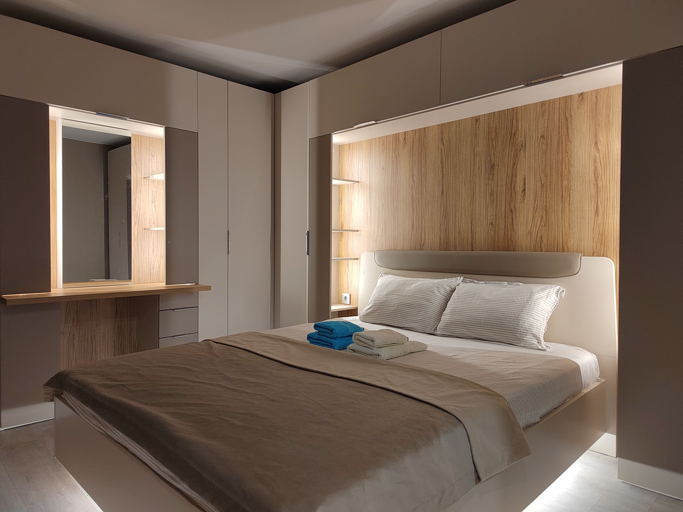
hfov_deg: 73.9
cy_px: 256
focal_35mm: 23
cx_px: 342
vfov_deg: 58.9
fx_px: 454
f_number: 1.9
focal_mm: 5.52
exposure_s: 1/50
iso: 1056
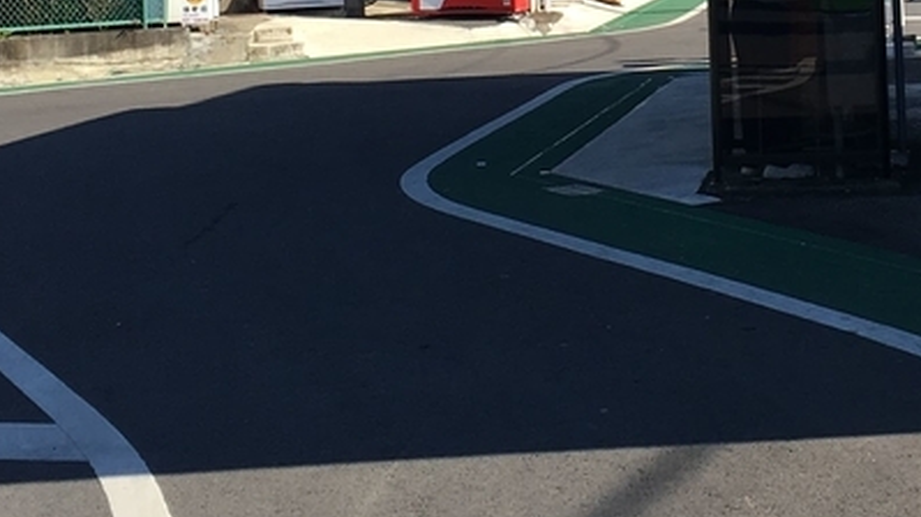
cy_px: -178
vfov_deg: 12.3
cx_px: 727
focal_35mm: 95
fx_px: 2319
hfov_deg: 22.2
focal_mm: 4.15
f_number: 2.2
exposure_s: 1/938
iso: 25
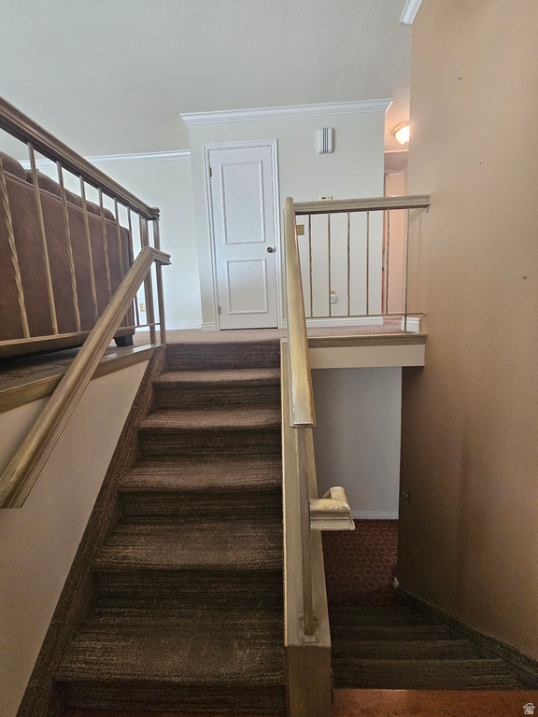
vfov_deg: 106.2
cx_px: 269
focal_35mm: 13
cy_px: 358
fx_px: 269
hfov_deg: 89.9
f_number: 2.2
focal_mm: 2.2
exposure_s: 1/60
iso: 320
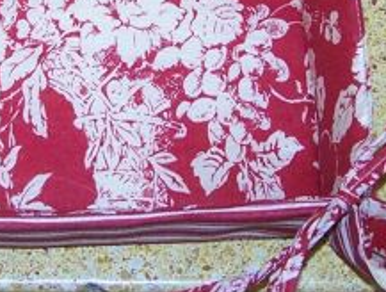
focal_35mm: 84
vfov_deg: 17.2
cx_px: 59
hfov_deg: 22.8
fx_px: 939
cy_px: -2
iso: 200
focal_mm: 6.3
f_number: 2.8
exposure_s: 1/30
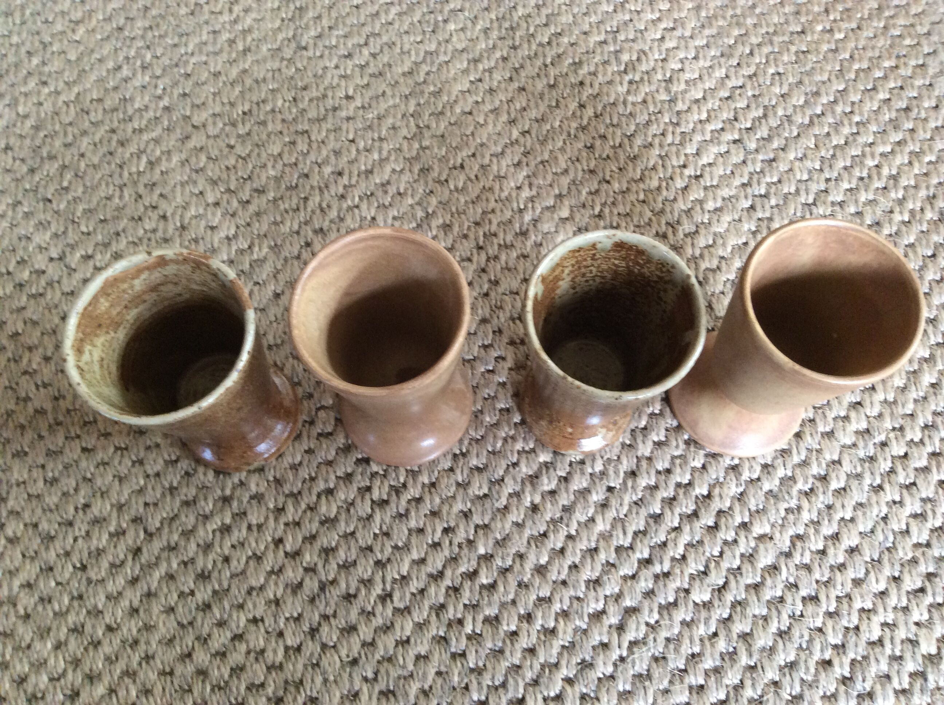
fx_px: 871
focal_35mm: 32
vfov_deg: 44.1
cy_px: 352
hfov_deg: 56.9
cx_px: 472
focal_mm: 3.3
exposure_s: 1/25
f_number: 2.4
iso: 160
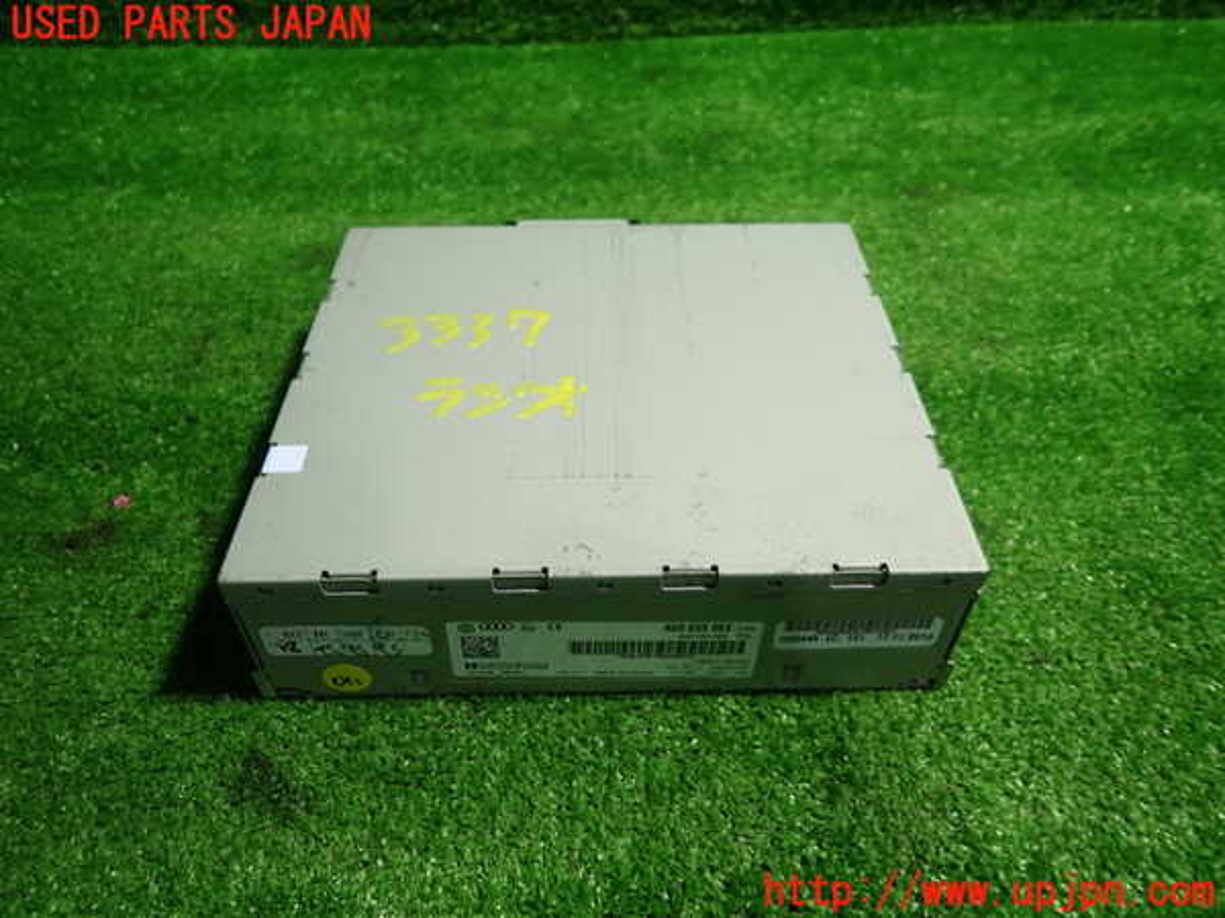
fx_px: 885
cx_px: 612
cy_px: 459
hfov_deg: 69.4
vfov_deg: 54.9
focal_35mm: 25
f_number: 2
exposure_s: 1/40
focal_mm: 4.5
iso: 200
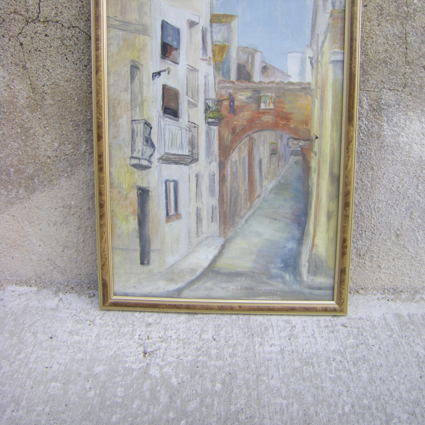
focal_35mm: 45
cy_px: 179
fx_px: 625
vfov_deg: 37.5
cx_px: 213
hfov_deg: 37.6
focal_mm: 6.3
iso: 64
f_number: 3.5
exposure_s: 1/125
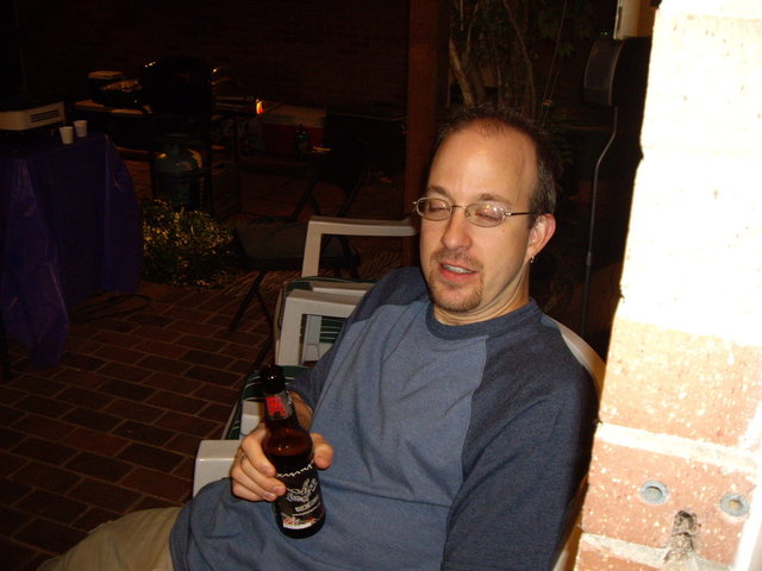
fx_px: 836
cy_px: 286
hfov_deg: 49.0
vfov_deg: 37.7
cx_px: 381
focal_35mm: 38
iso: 200
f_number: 2.7
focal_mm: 6.2
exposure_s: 1/40
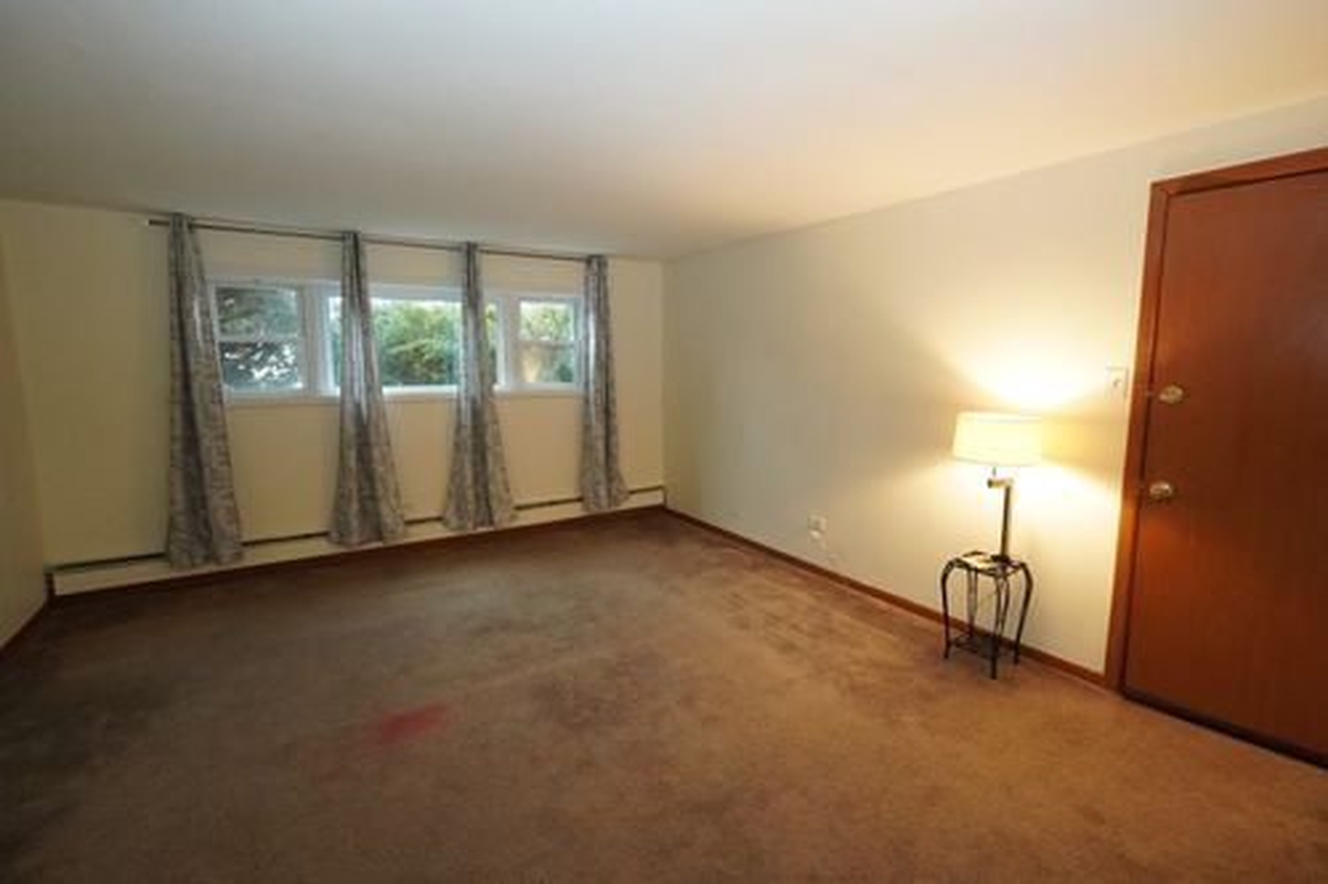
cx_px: 664
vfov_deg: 72.0
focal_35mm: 16
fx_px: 608
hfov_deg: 95.0
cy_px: 442
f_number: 2.2
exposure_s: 1/160
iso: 1600
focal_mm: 11
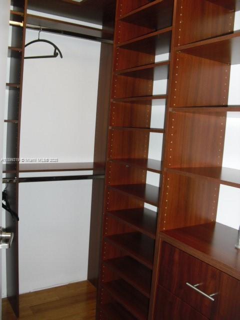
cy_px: 160
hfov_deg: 39.7
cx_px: 120
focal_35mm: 36
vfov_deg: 51.4
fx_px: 333
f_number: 3.1
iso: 200
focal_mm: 6.3
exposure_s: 1/60
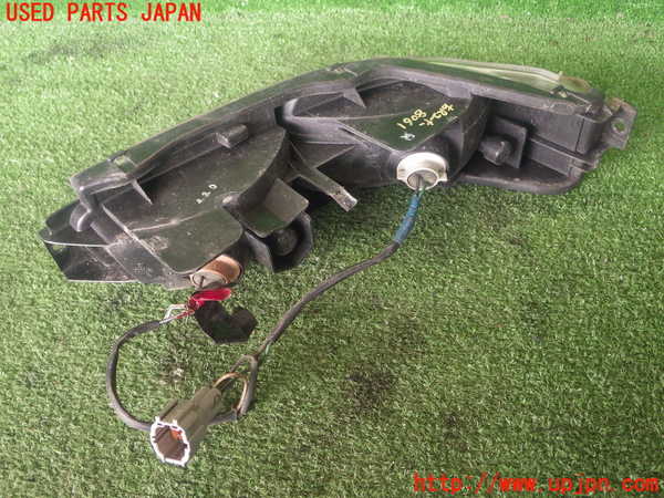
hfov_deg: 58.4
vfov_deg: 45.4
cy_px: 249
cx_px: 332
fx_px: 595
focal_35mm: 31
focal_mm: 5.5
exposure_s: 1/45
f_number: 3.1
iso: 250
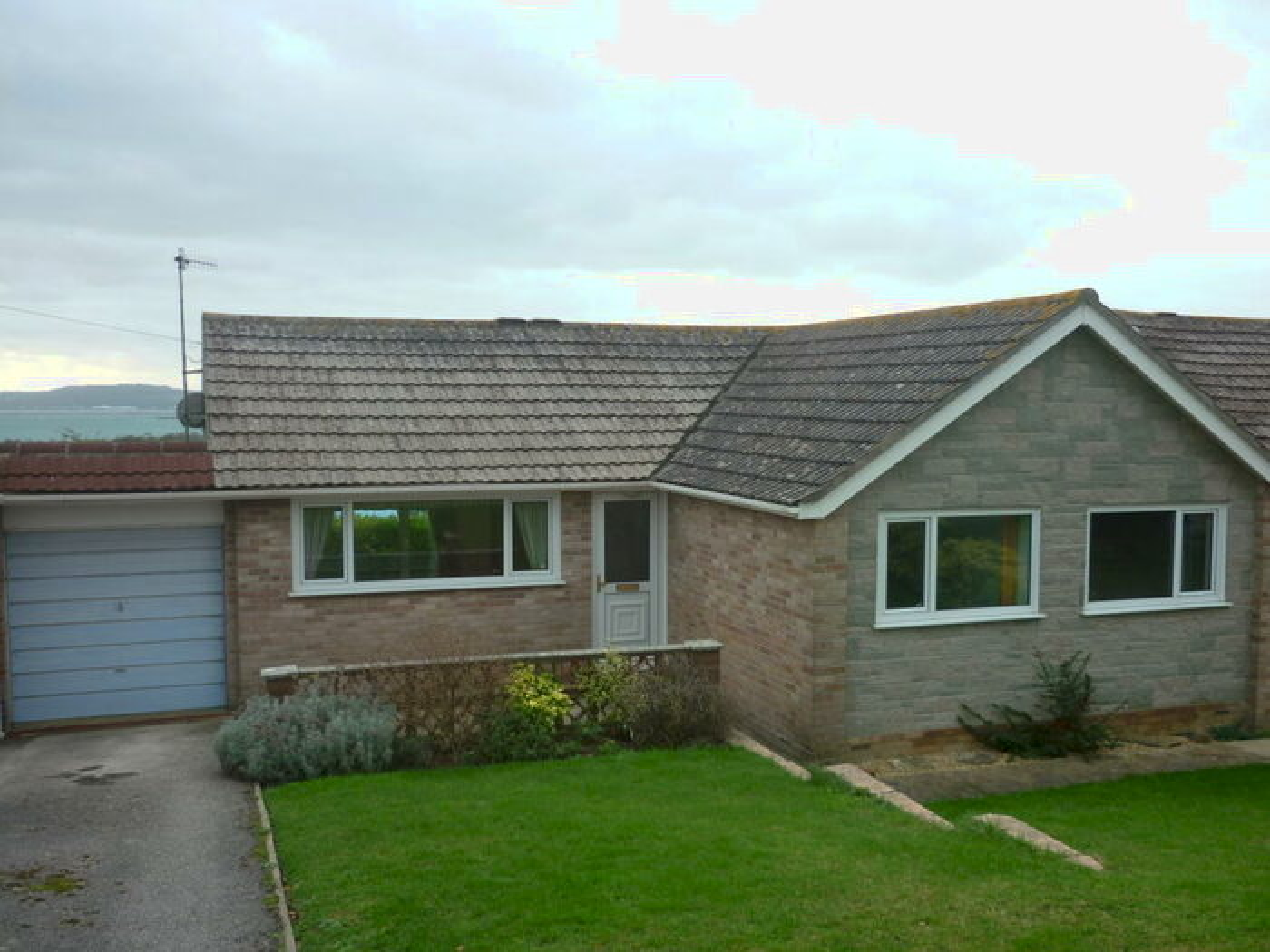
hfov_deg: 55.4
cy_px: 476
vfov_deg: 42.9
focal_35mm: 33
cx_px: 635
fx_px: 1211
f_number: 2.8
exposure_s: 1/160
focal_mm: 5.5
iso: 80
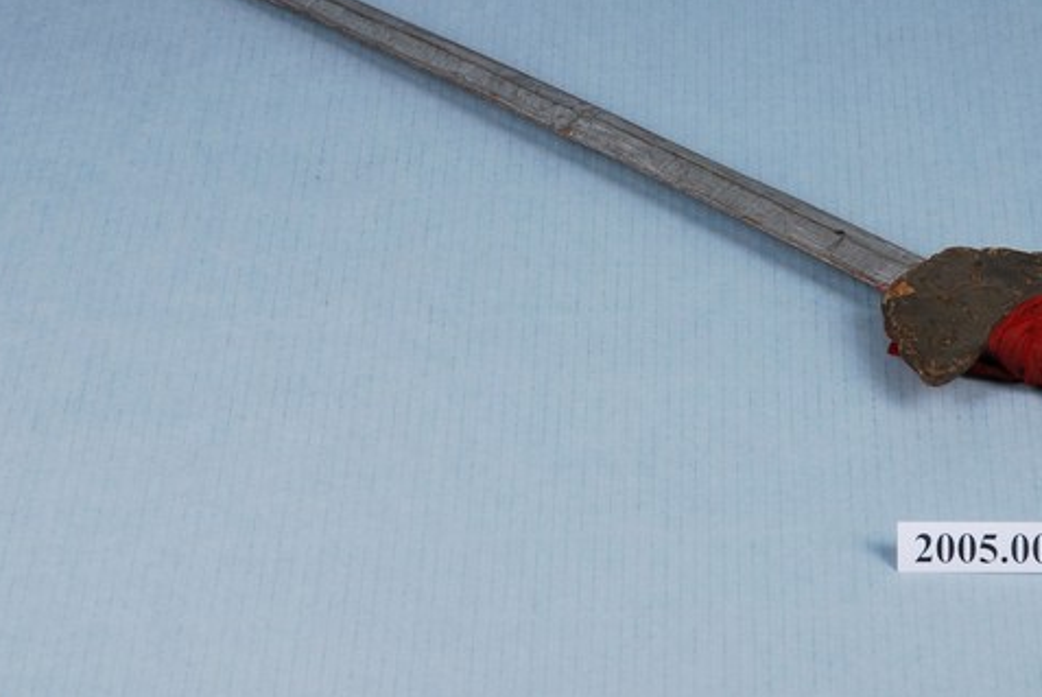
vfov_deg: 9.7
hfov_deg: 14.5
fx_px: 4085
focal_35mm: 141
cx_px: 675
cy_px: 247
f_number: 11
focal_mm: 70
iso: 100
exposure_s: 1/160
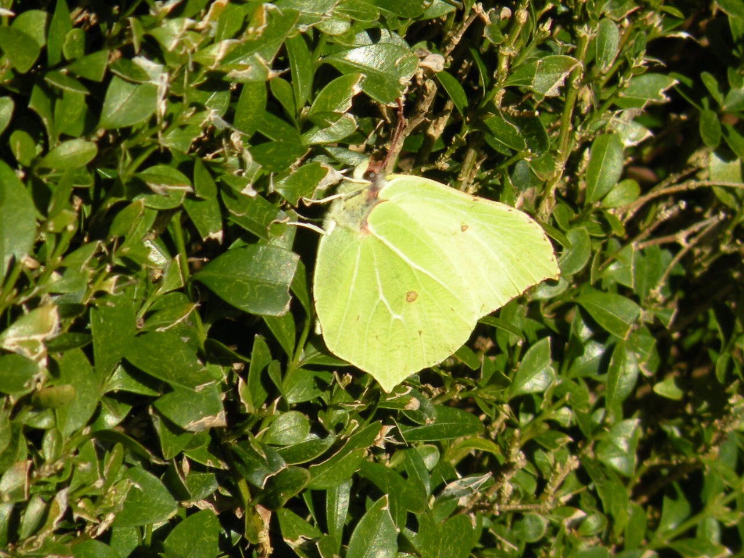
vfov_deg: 3.1
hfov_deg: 4.1
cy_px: 279
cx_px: 372
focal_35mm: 486
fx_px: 10446
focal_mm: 84.2
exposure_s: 1/375
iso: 64
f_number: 6.3
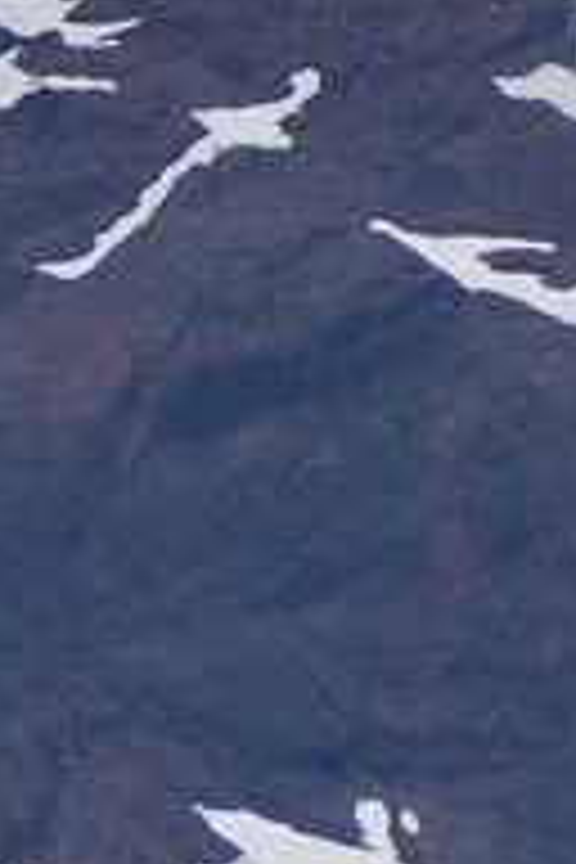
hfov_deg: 0.7
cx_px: -698
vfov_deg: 1.0
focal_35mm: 2005
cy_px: 508
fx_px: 48116
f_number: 5.6
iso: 200
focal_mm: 300
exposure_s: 1/640
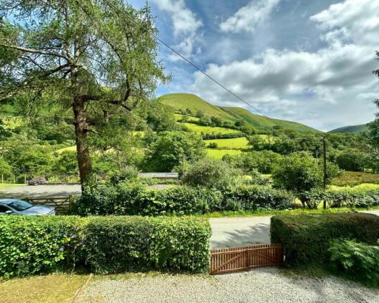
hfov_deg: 96.7
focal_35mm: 15
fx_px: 168
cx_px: 198
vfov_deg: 84.1
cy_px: 152
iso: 40
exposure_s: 1/812
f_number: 2.2
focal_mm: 2.22
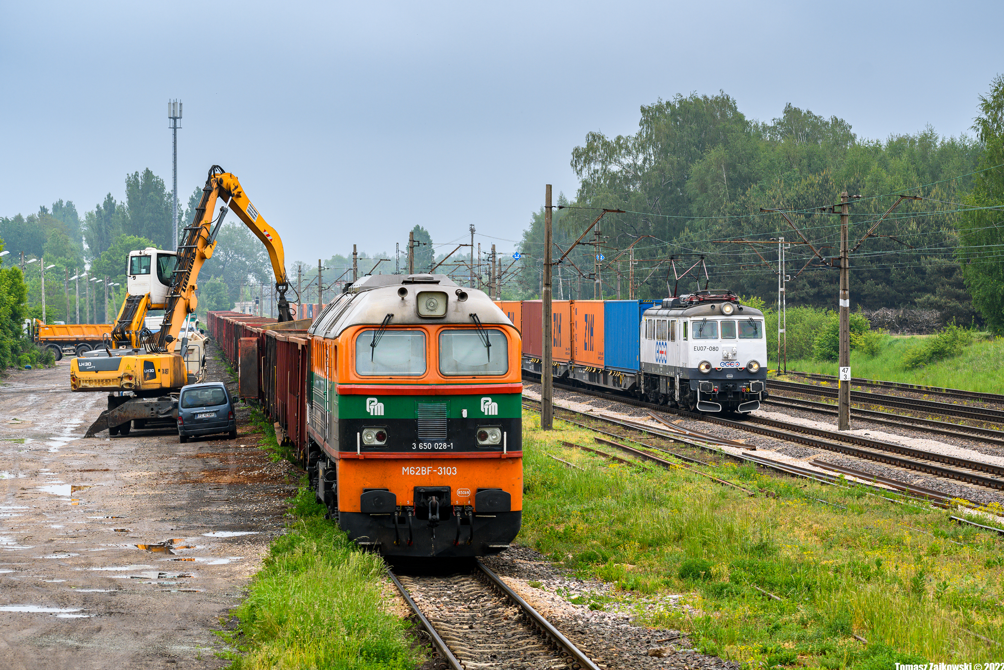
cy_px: 335
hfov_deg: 16.0
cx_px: 501
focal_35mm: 128
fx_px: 3570
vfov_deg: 10.7
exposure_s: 1/400
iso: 200
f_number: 8
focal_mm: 85
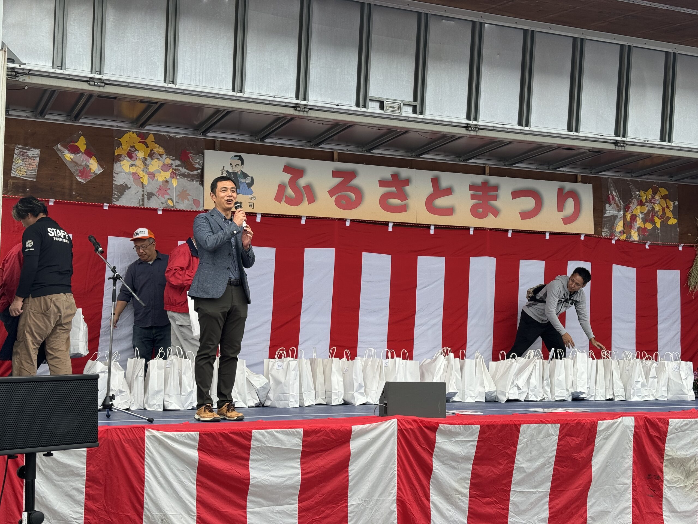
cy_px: 262
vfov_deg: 30.3
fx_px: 968
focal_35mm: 48
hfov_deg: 39.7
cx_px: 349
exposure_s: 1/219
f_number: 1.78
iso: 64
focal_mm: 6.76
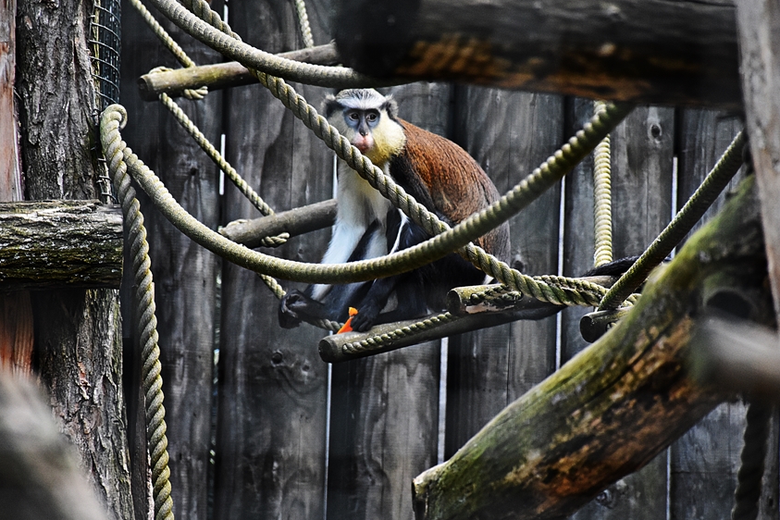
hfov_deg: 8.1
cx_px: 391
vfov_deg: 5.4
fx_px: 5525
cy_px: 241
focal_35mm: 255
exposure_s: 1/500
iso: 2000
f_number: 5.6
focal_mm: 140
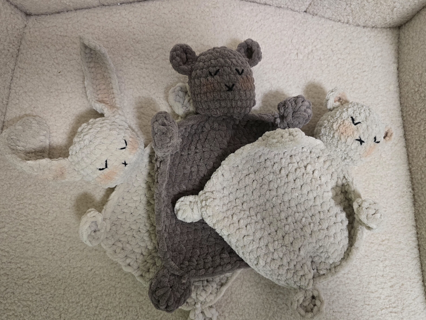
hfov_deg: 69.4
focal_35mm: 25
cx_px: 210
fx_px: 308
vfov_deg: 54.8
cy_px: 171
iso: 1000
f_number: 1.7
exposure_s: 1/120
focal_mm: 6.3
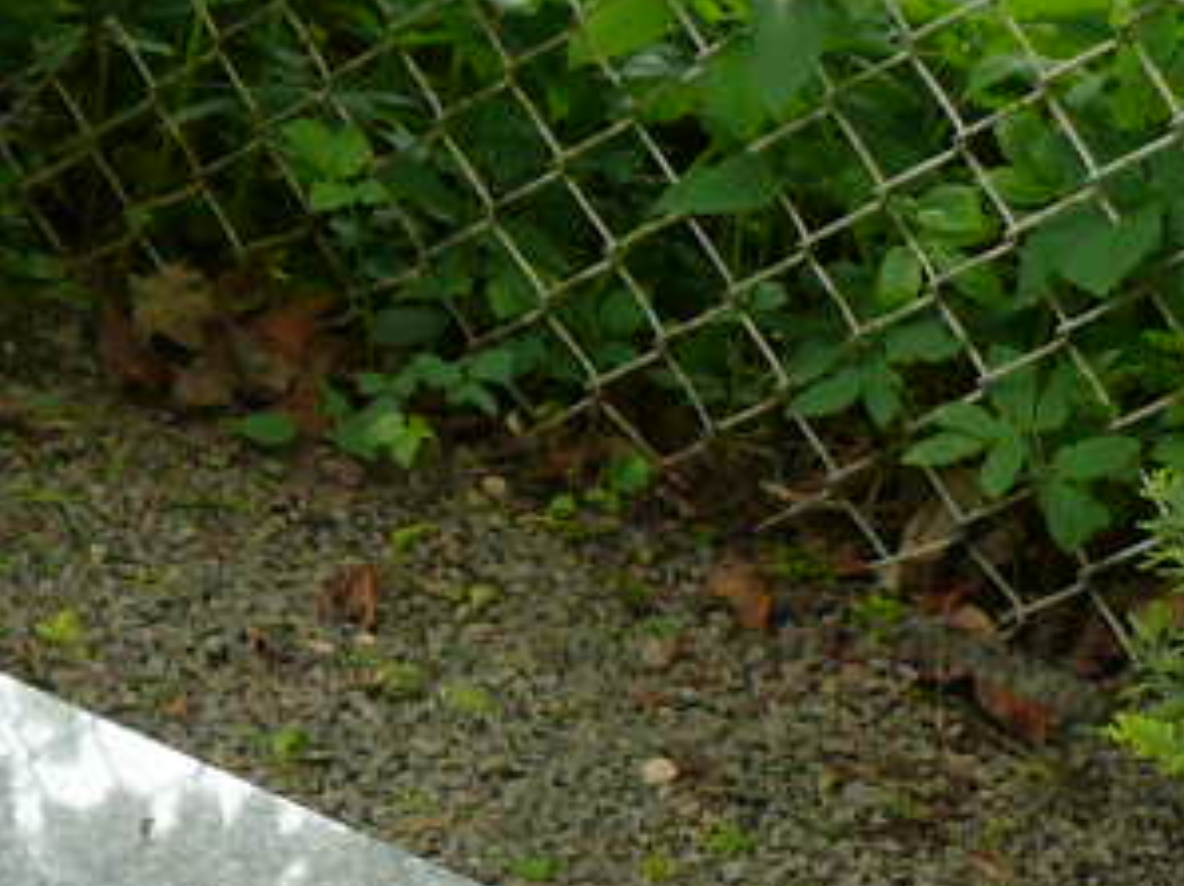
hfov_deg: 9.2
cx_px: -1911
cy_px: 628
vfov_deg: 7.9
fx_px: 6425
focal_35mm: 188
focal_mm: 7.4
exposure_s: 1/100
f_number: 2.8
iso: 100
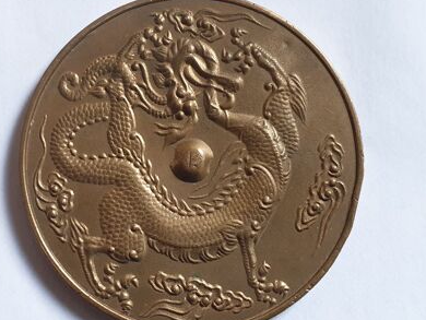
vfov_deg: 44.2
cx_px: 176
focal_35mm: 32
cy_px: 171
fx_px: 394
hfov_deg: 56.5
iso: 250
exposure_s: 1/50
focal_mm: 4.3
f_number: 2.4
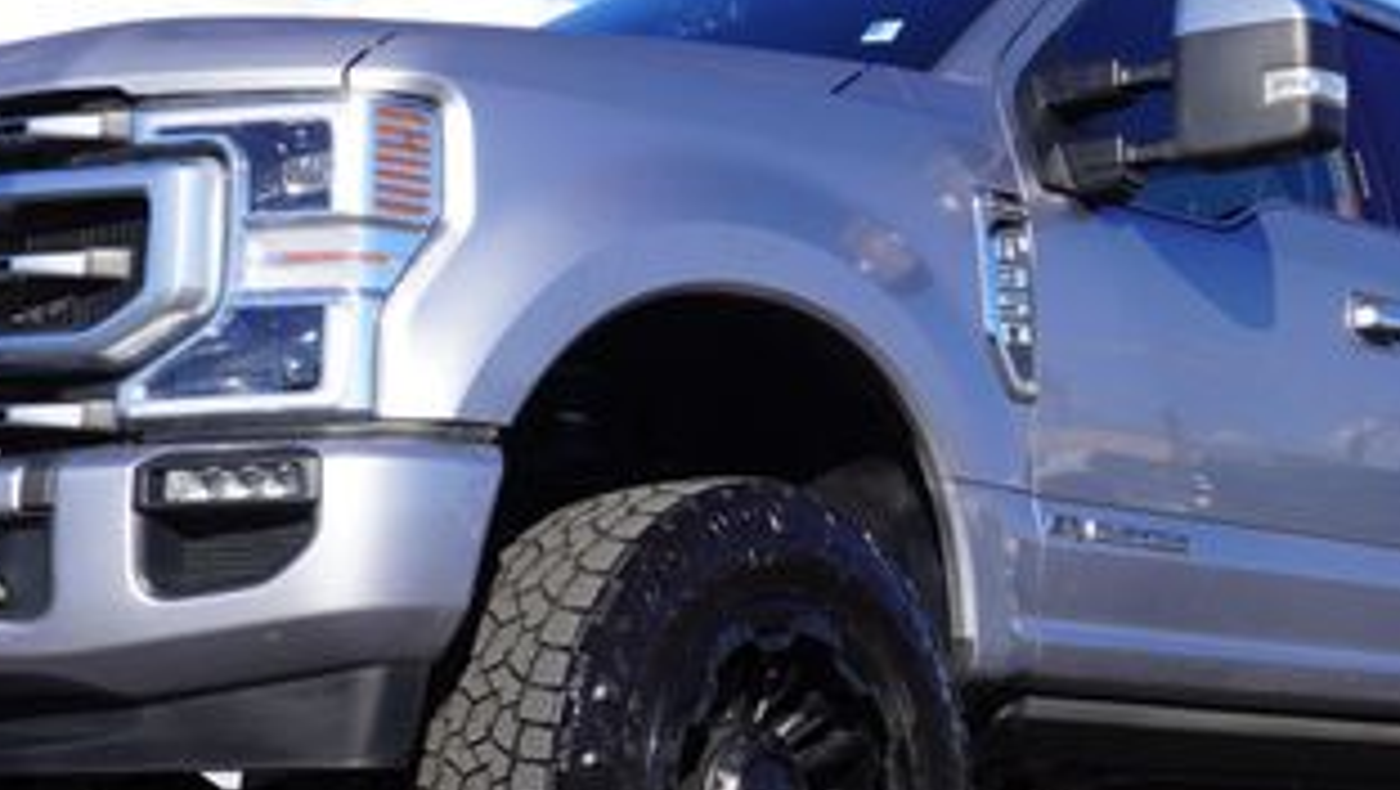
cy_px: 422
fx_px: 3235
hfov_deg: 24.4
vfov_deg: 13.9
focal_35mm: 87
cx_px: 790
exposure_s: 1/125
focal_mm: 27
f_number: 10
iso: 100
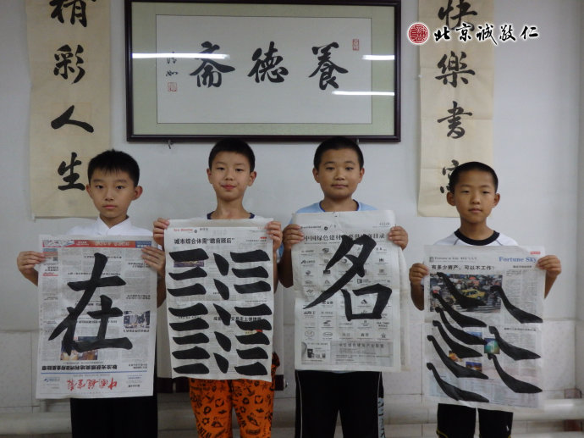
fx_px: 557
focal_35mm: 33
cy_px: 219
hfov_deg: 55.4
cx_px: 292
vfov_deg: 42.9
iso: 500
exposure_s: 1/60
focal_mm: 6
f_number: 3.4
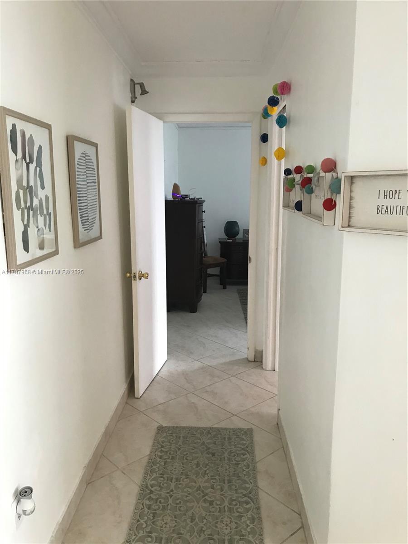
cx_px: 204
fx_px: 440
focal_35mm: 28
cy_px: 272
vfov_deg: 63.4
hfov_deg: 49.7
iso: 40
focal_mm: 3.99
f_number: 1.8
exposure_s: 1/15
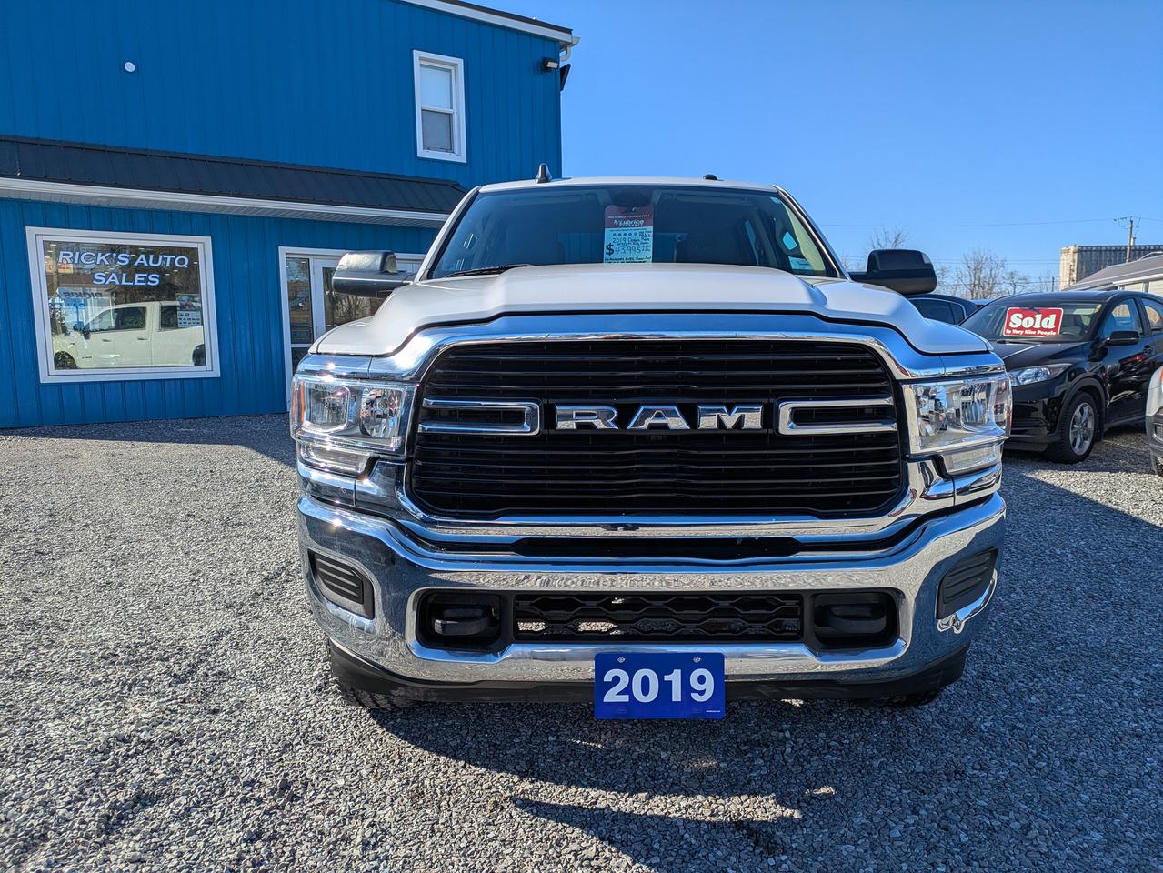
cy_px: 436
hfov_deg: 69.4
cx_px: 582
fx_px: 840
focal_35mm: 25
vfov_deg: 54.9
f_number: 1.89
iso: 41
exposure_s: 1/2294
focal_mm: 5.43
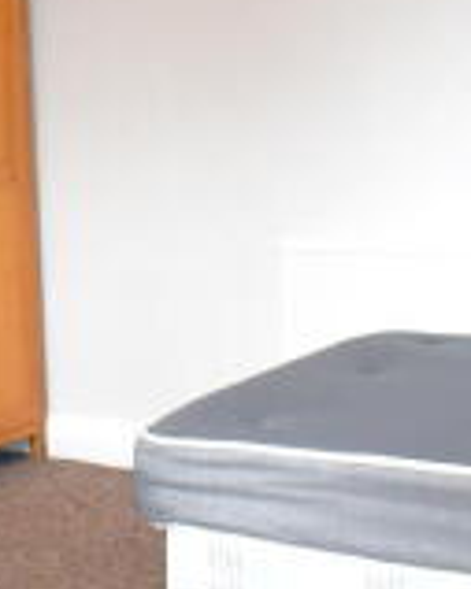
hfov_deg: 20.1
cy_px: 176
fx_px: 1326
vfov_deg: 24.9
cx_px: 141
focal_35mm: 76
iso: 800
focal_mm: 18
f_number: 5
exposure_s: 1/100
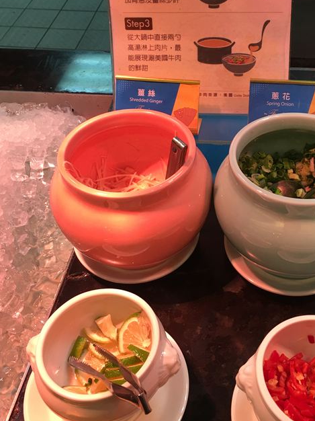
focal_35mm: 45
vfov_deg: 41.6
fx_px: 546
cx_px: 201
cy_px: 144
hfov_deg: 32.0
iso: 25
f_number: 2.2
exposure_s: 1/15
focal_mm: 4.15
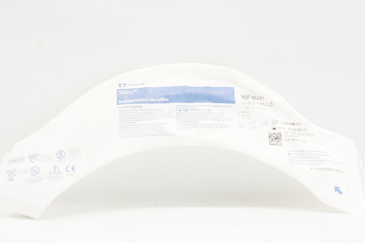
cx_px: 182
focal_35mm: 82
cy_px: 122
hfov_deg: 24.6
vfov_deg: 16.5
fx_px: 836
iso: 800
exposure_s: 1/15
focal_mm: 55
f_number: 16
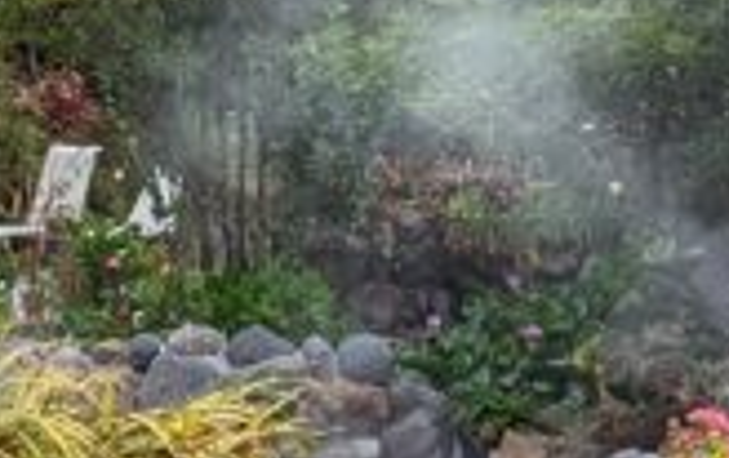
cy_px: 118
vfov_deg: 8.3
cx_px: 471
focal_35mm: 159
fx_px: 3163
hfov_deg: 13.1
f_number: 1.85
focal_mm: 6.81
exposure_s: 1/877
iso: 46
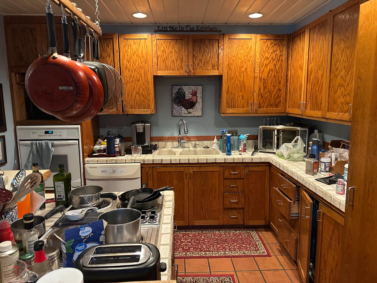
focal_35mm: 24
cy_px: 142
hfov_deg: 71.6
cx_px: 188
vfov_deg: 56.8
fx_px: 261
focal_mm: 6.86
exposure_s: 1/60
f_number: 1.78
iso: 640
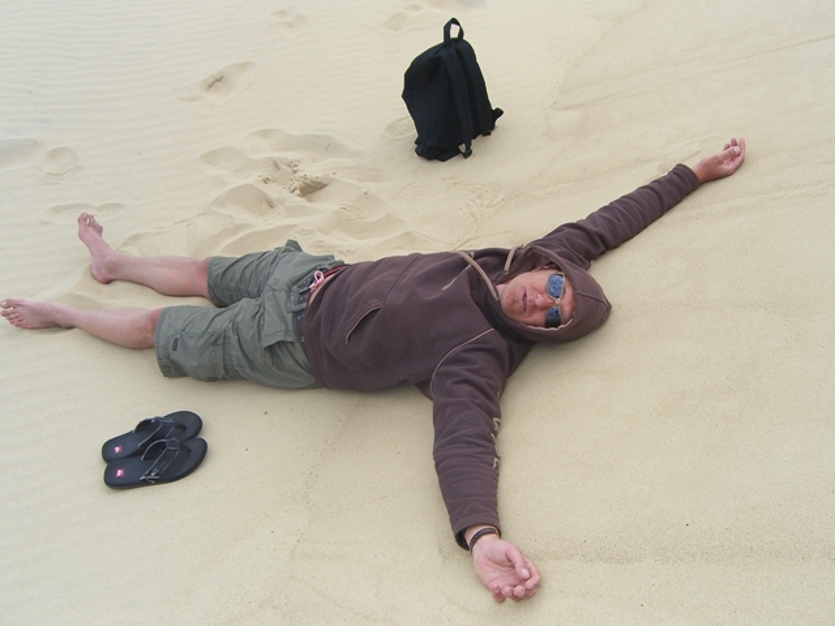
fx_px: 917
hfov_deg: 49.0
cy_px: 313
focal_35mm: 38
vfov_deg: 37.7
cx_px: 418
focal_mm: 7.9
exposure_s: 1/125
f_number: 8
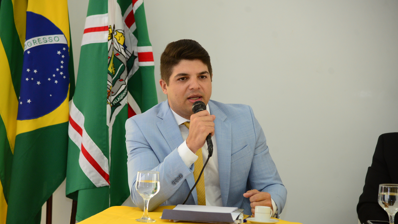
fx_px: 1330
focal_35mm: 126
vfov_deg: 9.6
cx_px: 199
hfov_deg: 17.0
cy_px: 125
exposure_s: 1/125
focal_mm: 120
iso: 1600
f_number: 4
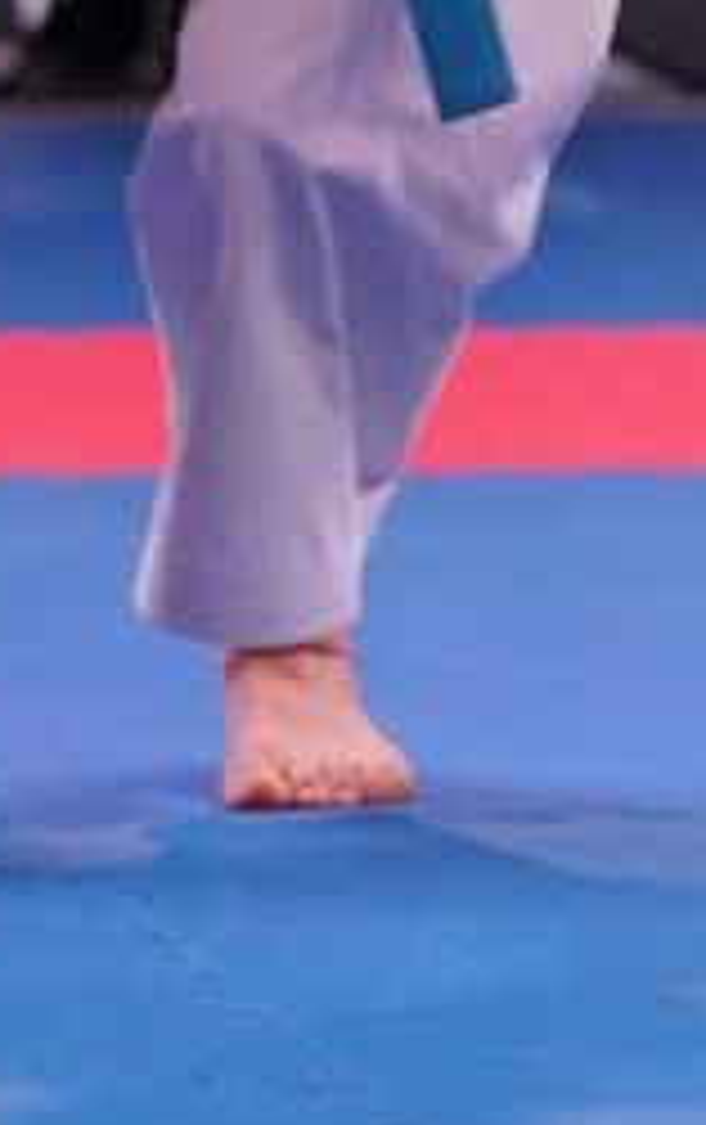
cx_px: 2329
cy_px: -652
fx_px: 19328
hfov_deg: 2.1
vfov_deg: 3.3
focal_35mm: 630
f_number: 2.8
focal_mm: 86
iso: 3200
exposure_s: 1/1000
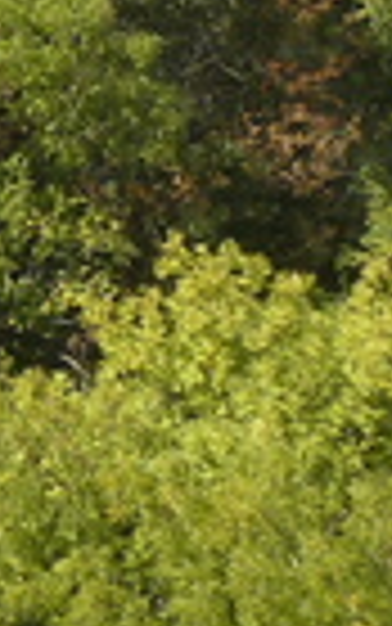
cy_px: -297
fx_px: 3005
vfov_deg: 11.4
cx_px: -847
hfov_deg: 6.7
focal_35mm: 176
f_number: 4
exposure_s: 1/200
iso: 100
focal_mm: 6
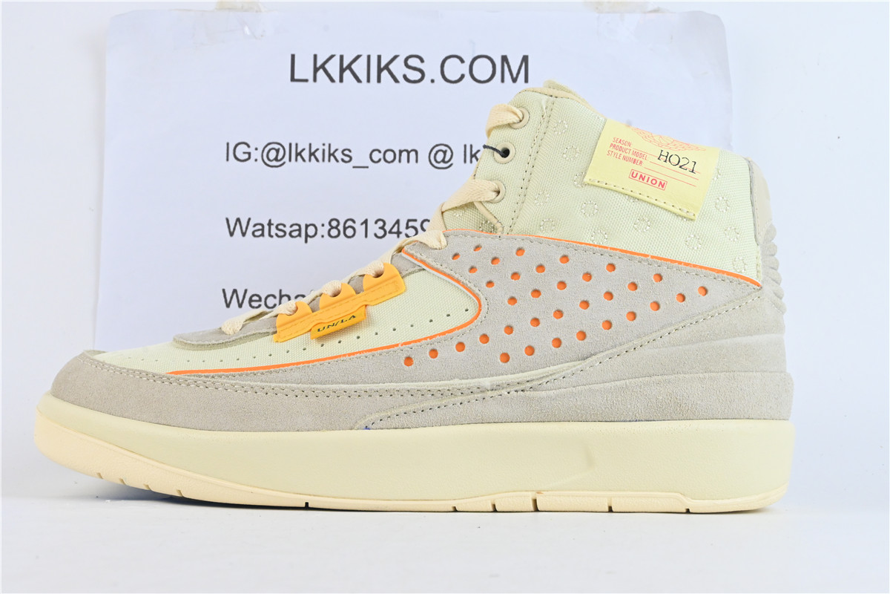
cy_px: 297
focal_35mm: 56
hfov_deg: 35.9
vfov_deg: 24.4
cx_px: 445
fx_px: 1372
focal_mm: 37
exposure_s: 1/50
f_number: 14
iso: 1250
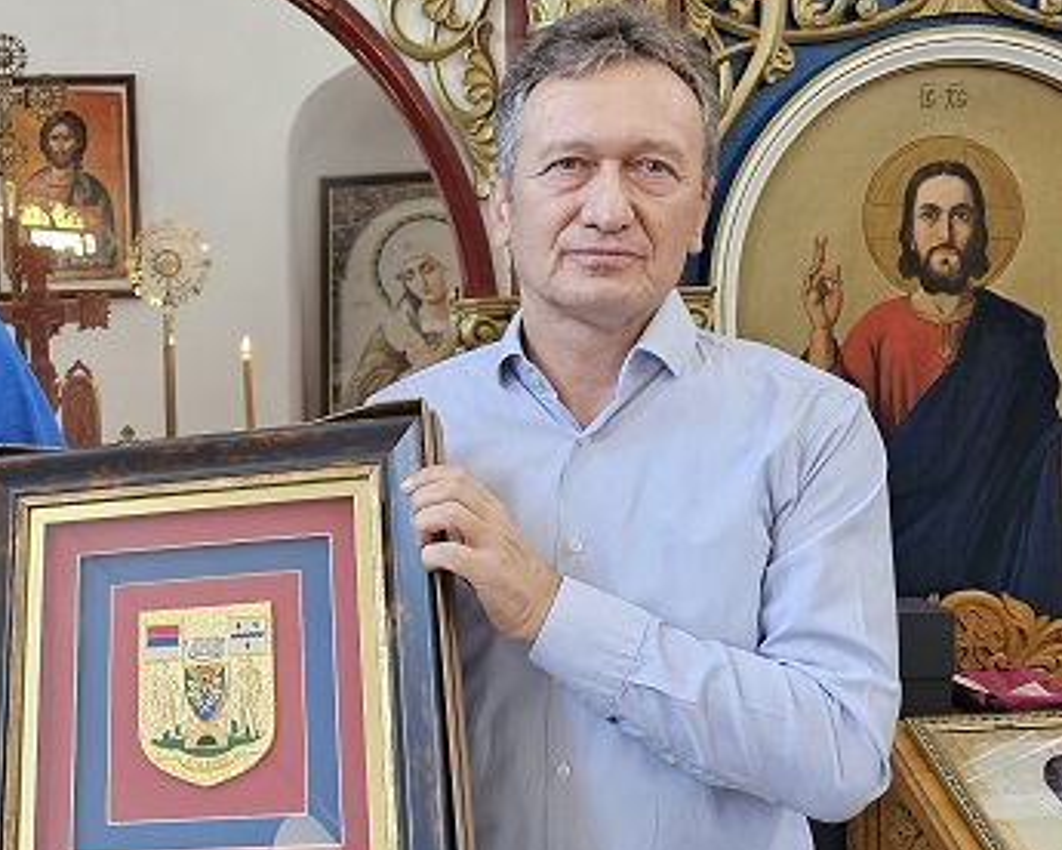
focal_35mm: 52
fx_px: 1634
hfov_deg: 34.6
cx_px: 179
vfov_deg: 29.1
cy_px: 413
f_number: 1.7
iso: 640
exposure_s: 1/100
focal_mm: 6.3
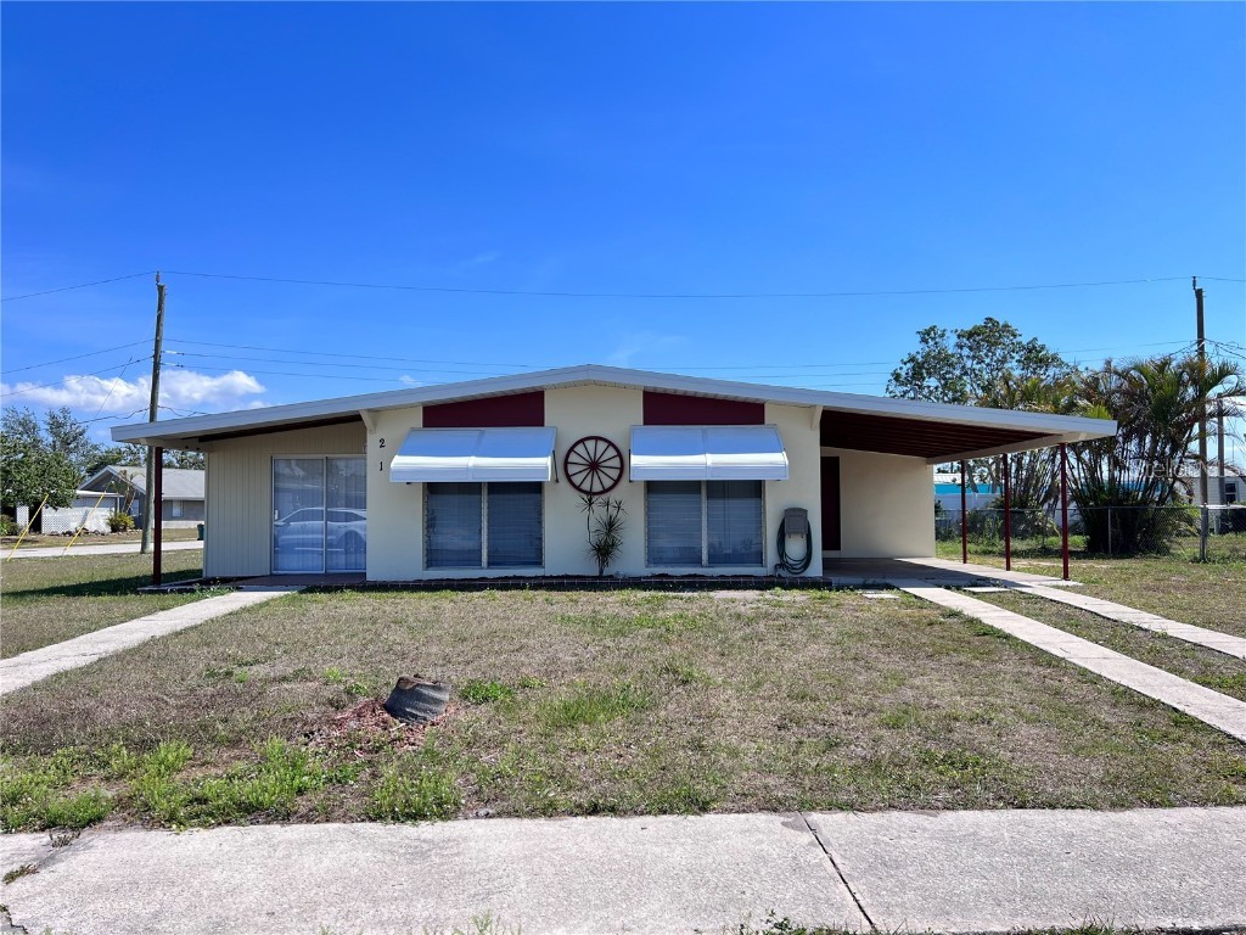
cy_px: 468
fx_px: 936
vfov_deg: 53.1
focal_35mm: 26
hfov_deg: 67.3
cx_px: 623
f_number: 1.5
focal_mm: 5.7
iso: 50
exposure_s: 1/2513
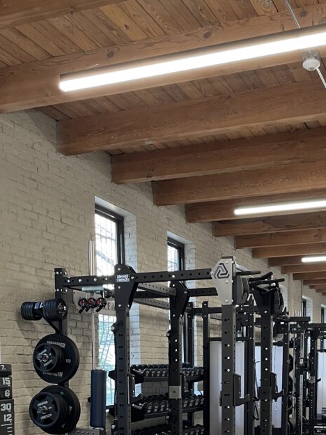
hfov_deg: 29.0
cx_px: 198
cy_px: 410
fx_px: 628
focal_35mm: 50
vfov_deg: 35.4
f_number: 1.6
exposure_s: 1/66
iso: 125
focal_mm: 4.2
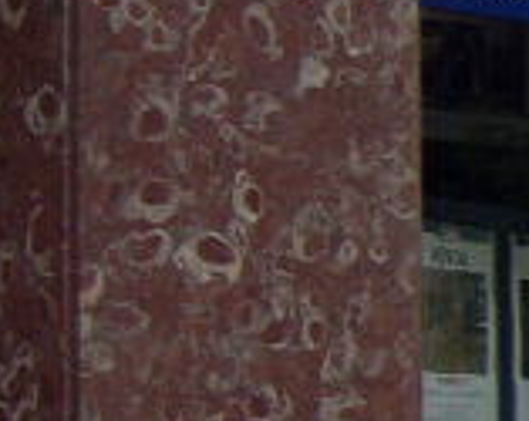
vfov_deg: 7.2
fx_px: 3329
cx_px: 1506
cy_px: 362
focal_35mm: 213
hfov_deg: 8.0
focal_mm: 6.3
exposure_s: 1/180
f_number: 3.2
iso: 64
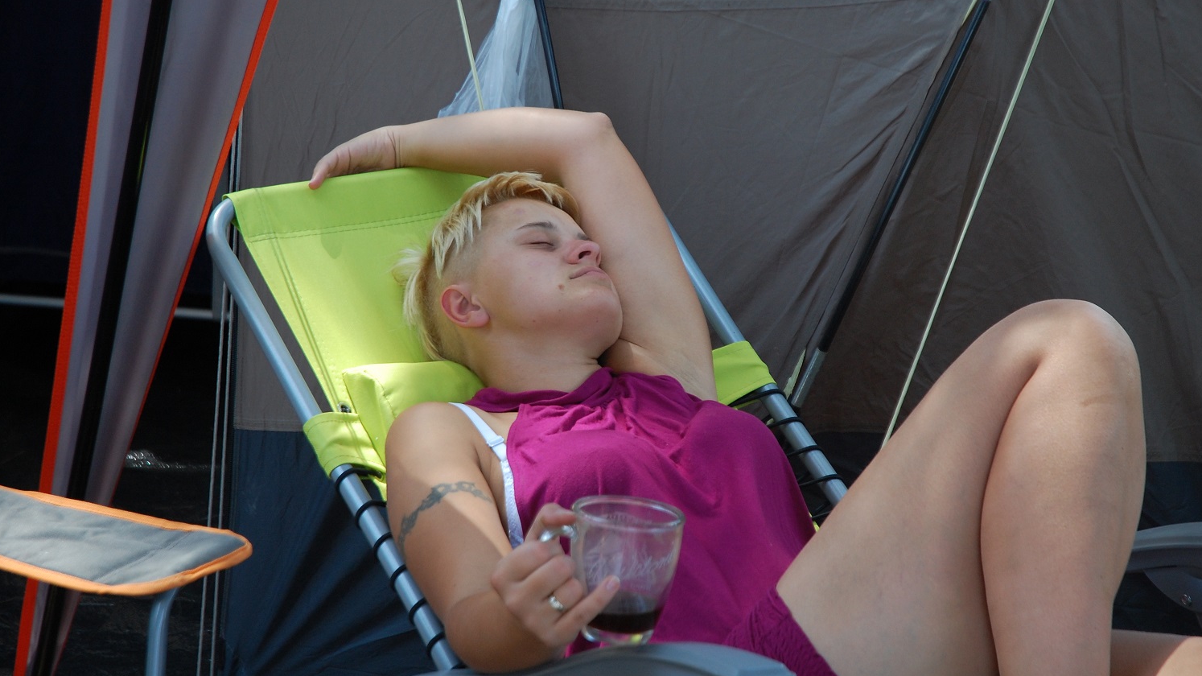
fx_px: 3123
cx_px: 599
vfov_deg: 12.3
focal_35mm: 98
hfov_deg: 21.8
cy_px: 307
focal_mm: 62
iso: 400
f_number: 4.5
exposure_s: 1/200
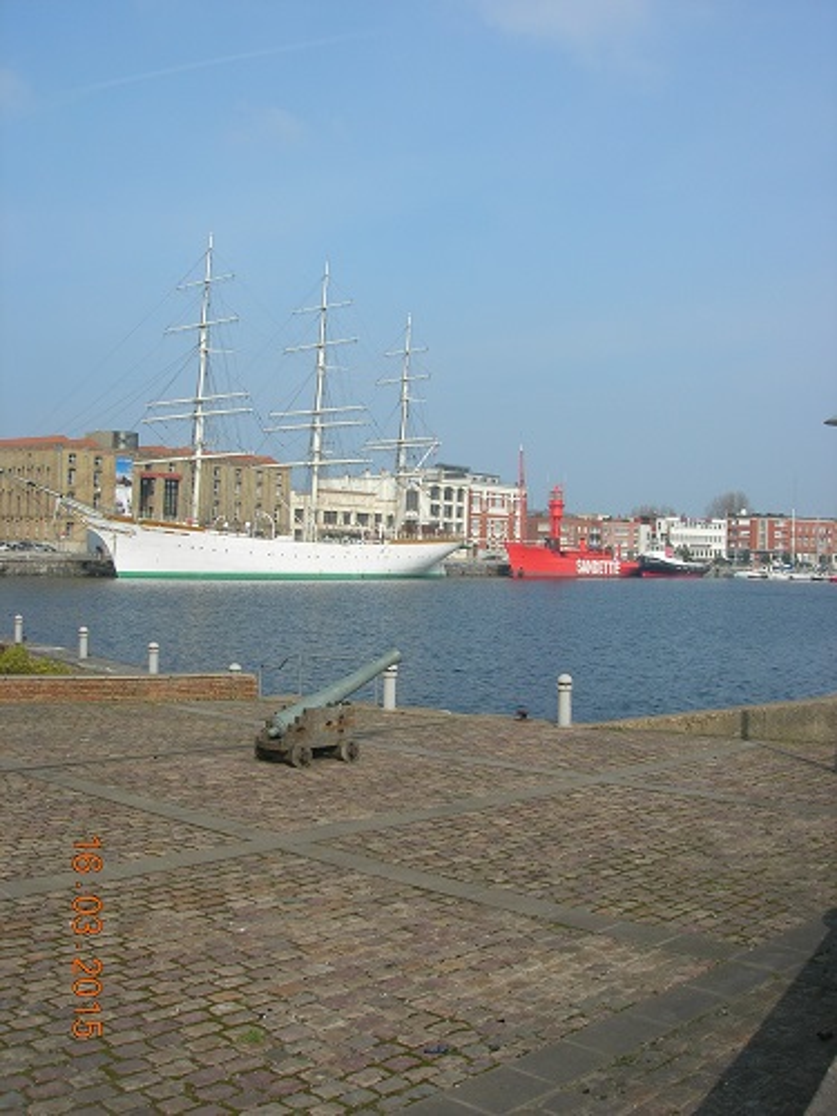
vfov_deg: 49.0
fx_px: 1225
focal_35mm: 38
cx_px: 418
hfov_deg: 37.7
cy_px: 558
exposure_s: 1/668
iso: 64
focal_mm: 7.8
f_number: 4.8
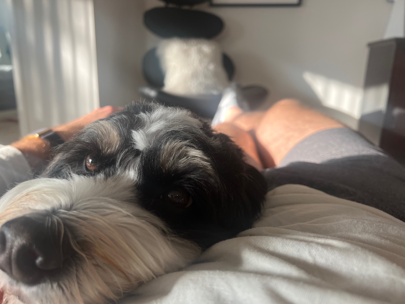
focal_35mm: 26
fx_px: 304
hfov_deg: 67.3
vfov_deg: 53.1
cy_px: 152
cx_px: 202
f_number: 1.5
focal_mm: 5.7
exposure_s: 1/120
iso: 125
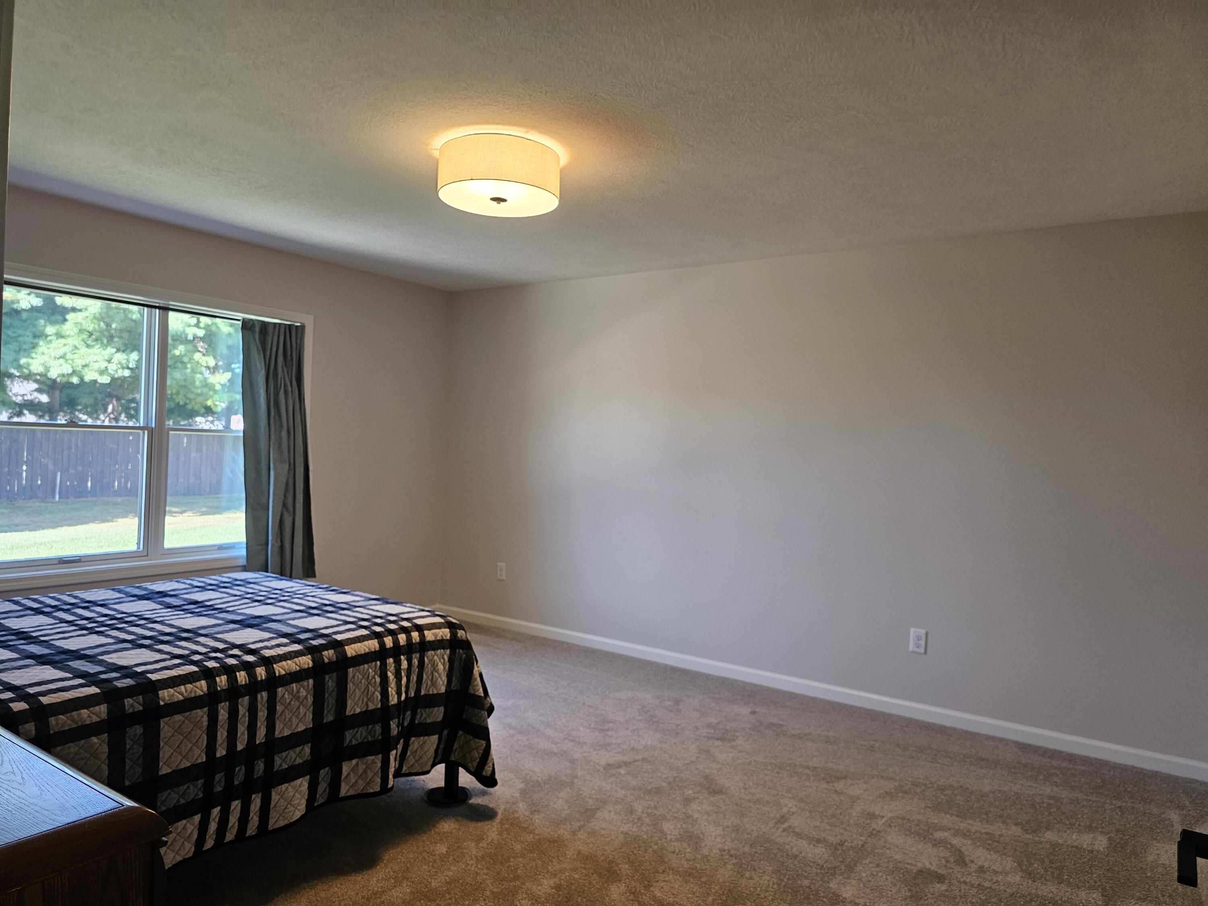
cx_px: 604
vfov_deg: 58.9
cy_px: 453
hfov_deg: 73.9
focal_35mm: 23
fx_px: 803
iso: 200
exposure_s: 1/120
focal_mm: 6.3
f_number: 1.7
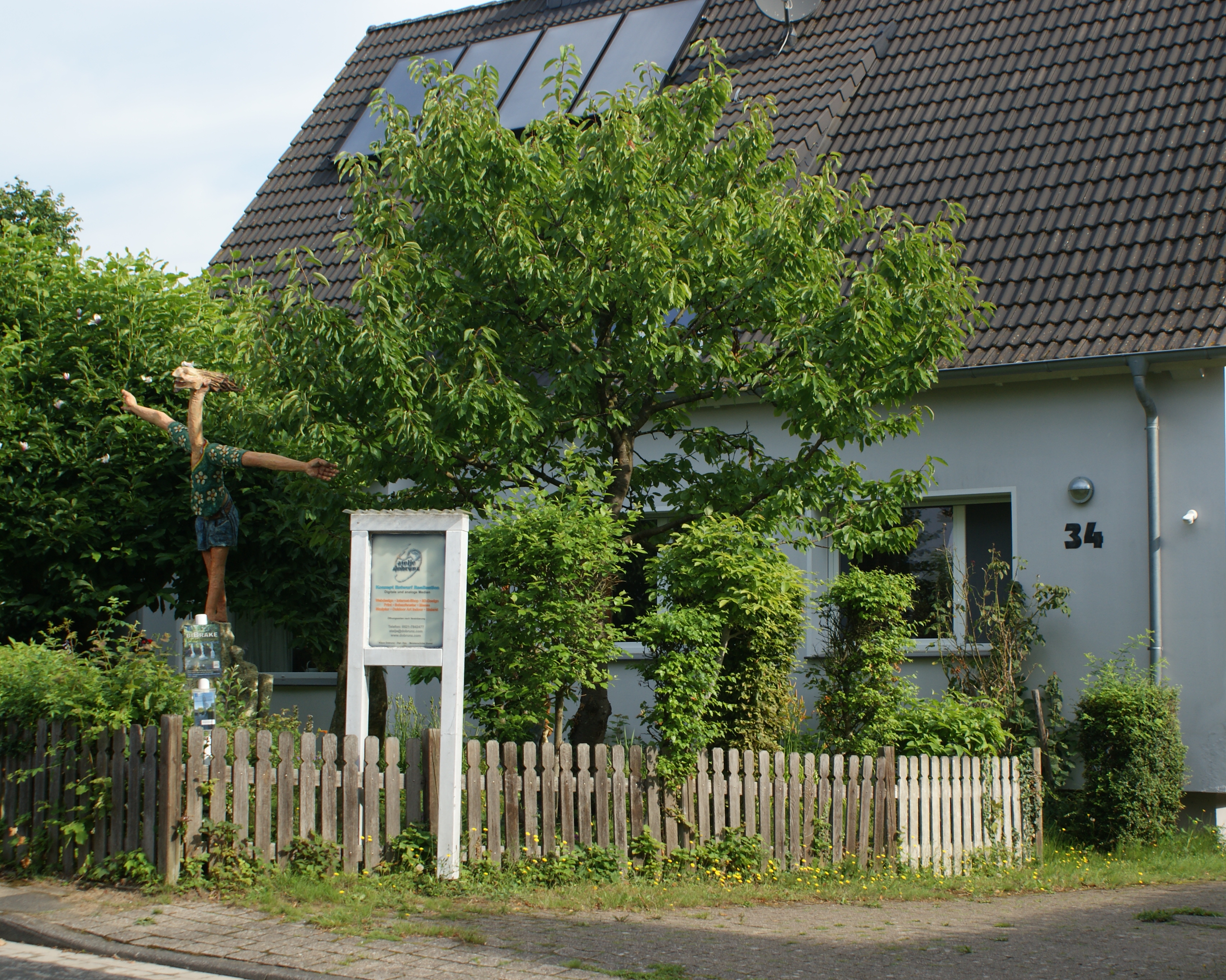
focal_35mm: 57
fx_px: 2068
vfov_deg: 26.7
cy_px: 516
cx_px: 768
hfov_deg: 32.9
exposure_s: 1/125
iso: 100
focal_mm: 30
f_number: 8
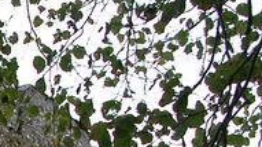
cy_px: 223
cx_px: -255
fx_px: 1333
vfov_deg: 6.2
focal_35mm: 192
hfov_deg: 10.4
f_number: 3.7
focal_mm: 10.7
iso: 100
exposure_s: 1/95.8
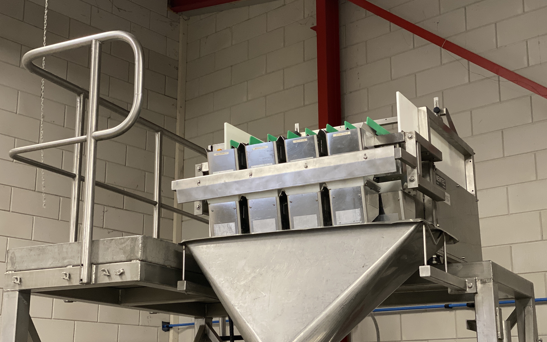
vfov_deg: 23.1
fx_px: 835
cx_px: 272
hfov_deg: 36.3
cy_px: 187
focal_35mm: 56
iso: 160
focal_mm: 6
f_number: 2
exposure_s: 1/33
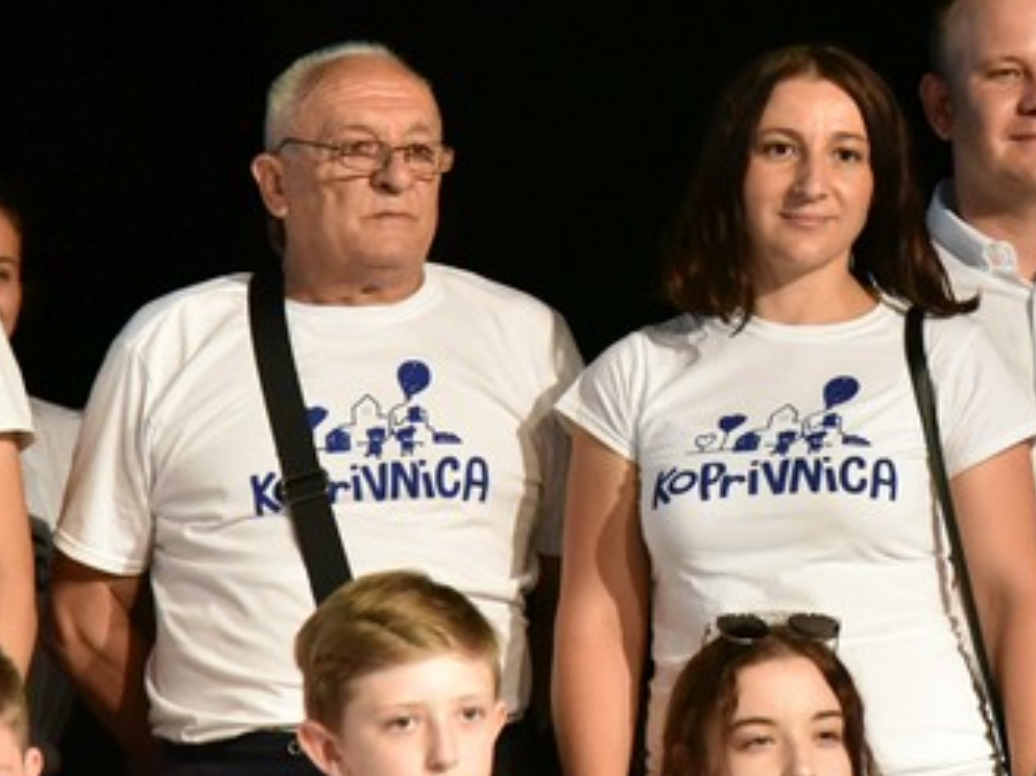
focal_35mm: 286
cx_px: 854
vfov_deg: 5.2
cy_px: 177
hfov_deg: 6.9
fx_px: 8556
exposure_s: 1/500
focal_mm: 120
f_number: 4
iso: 12800
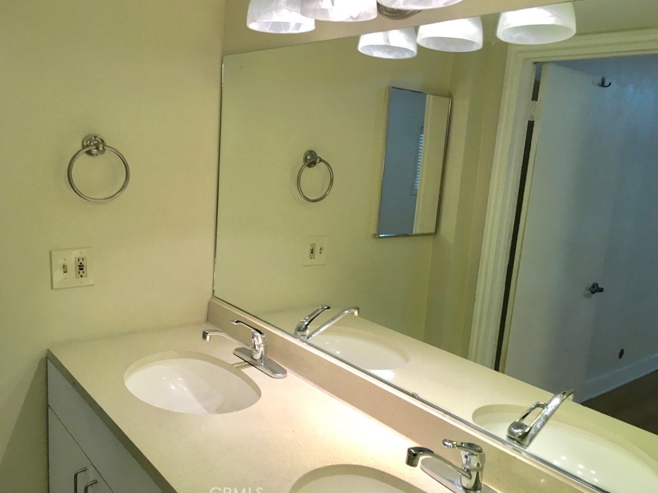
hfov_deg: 60.0
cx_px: 336
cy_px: 248
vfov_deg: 46.8
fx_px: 570
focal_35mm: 30
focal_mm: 4.15
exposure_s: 1/30
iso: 32
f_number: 2.2
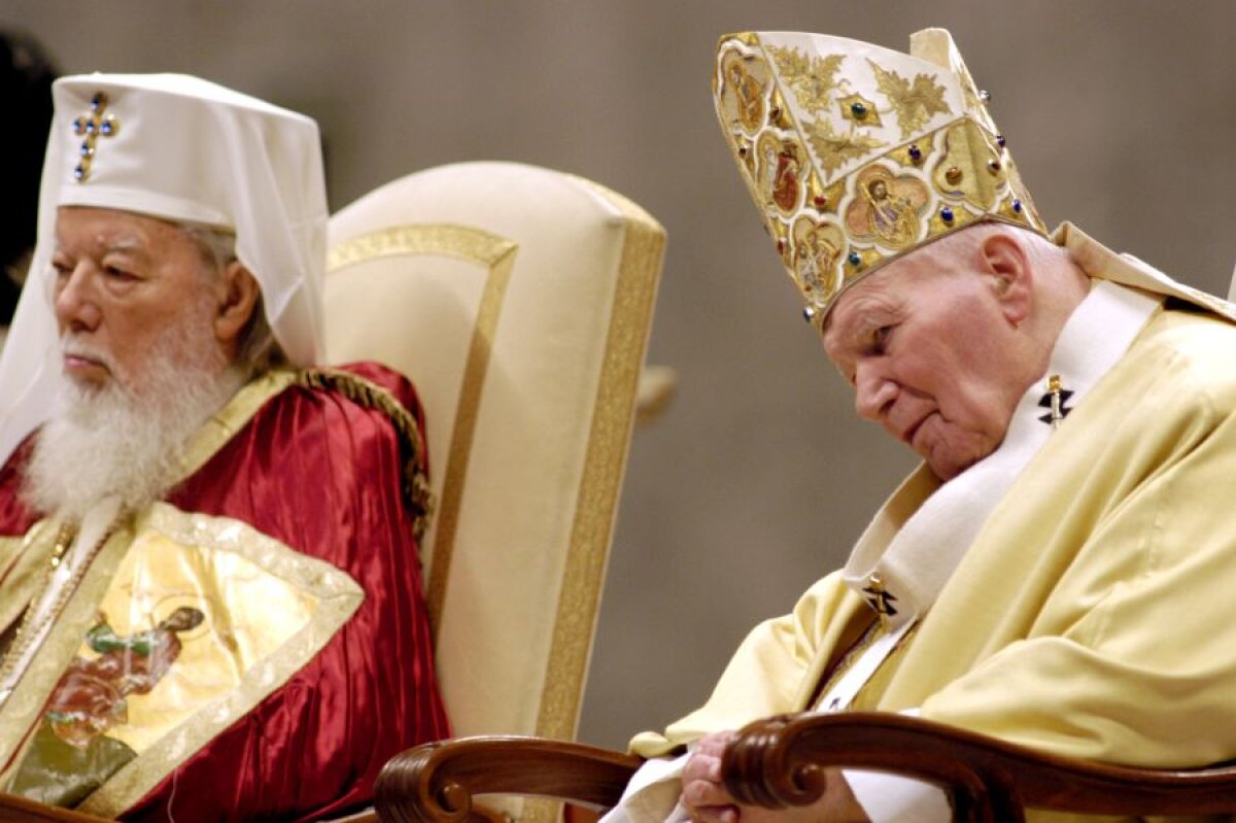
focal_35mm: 750
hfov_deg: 2.8
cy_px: 412
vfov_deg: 1.8
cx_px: 618
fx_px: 25738
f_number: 5
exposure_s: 1/100
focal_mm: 500
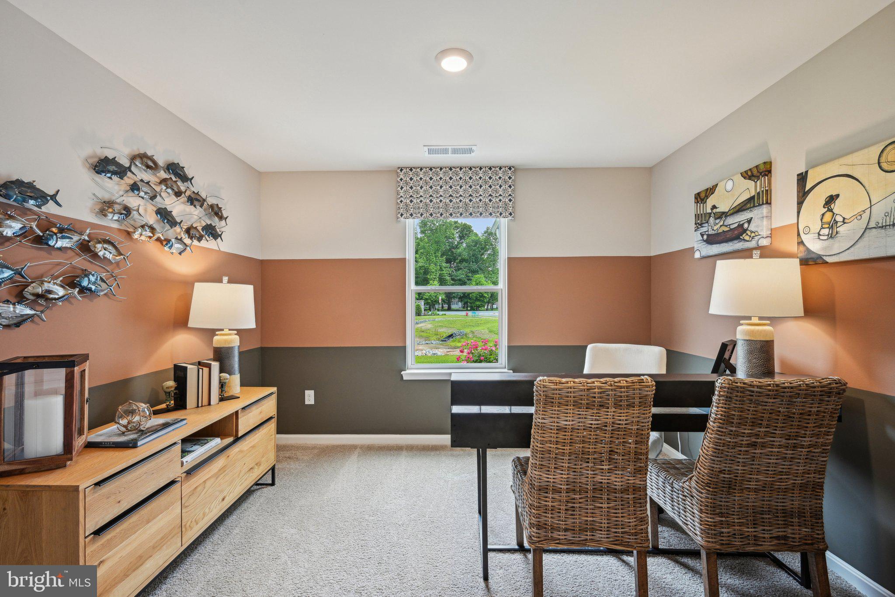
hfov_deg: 96.7
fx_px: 398
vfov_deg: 73.7
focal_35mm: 16
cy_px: 298
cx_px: 448
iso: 800
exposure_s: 1/50
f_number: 8
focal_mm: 16
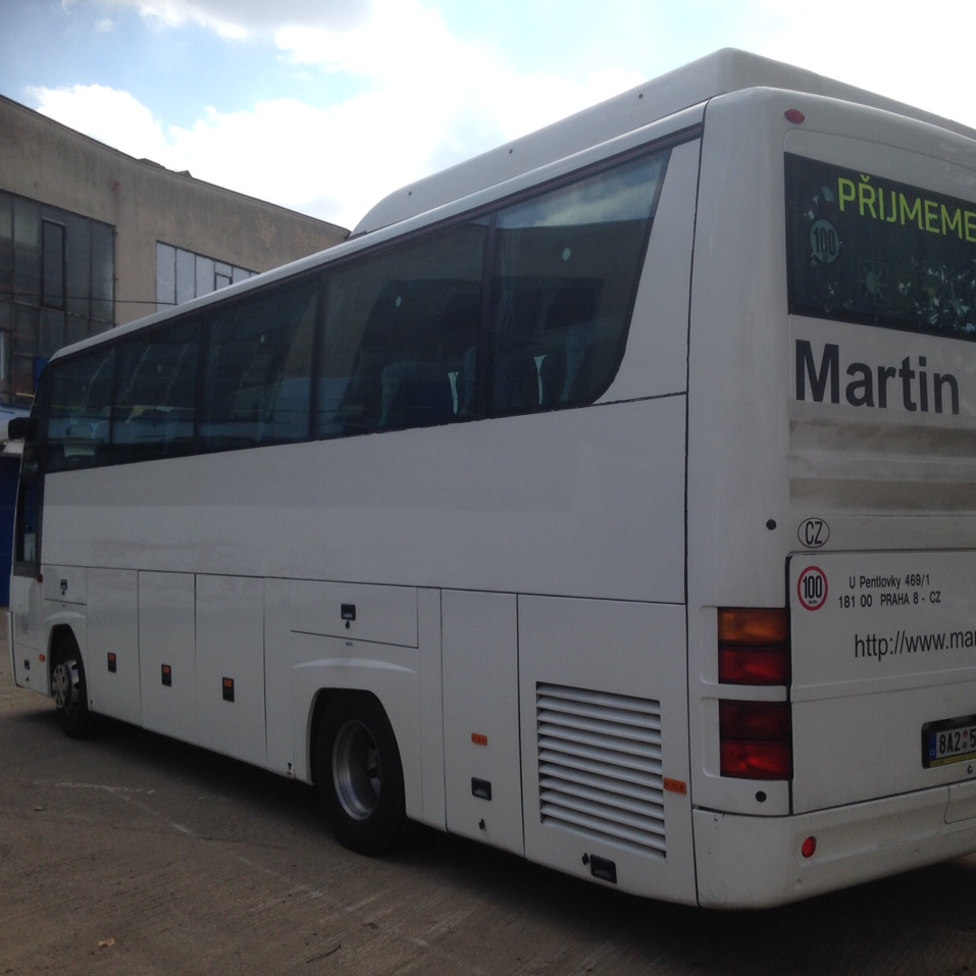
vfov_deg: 42.8
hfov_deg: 42.7
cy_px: 489
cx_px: 558
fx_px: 1244
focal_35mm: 39
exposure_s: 1/1323
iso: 50
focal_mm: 4.12
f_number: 2.4
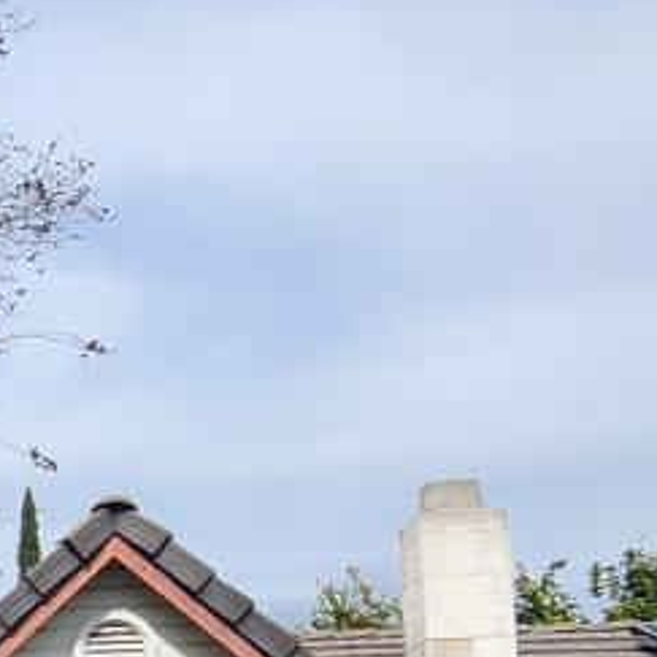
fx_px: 1525
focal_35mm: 71
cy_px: 731
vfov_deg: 22.8
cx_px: -684
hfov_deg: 17.2
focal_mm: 2.2
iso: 50
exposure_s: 1/1957
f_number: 2.2
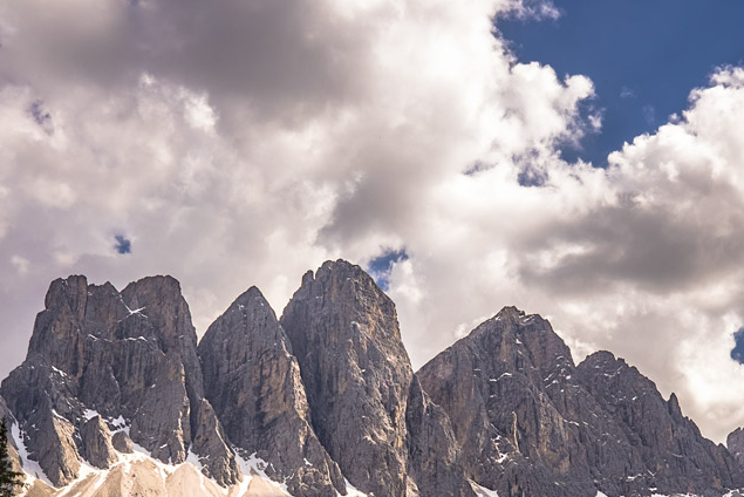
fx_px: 1054
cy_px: 408
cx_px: 453
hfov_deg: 38.7
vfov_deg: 26.0
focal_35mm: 51
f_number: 9
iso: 500
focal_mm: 18.2
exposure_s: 1/900
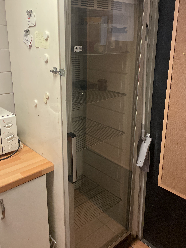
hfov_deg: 44.2
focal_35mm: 32
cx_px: 93
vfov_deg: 56.7
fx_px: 229
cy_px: 113
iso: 400
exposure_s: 1/50
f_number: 1.6
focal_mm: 4.2
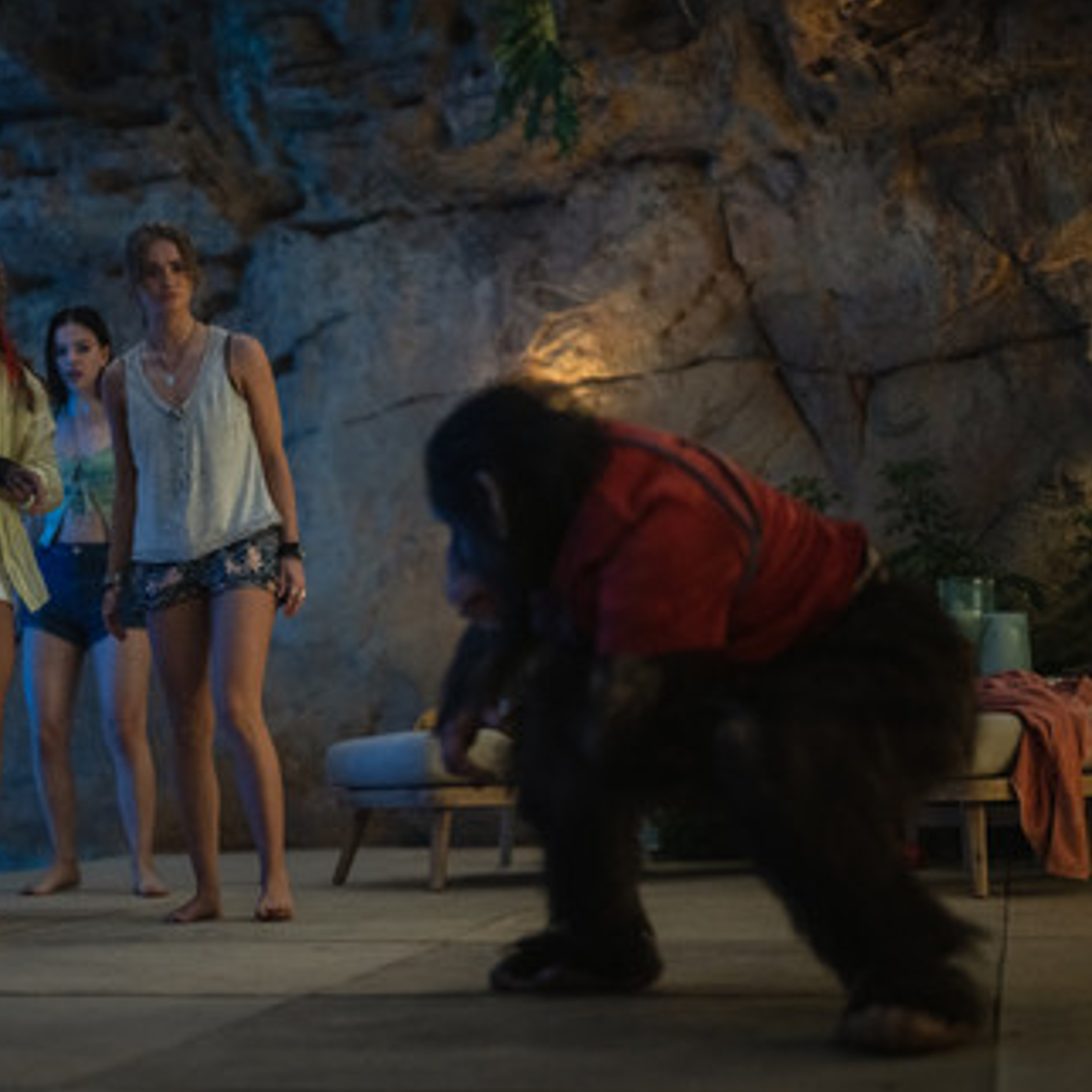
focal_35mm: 66
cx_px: 312
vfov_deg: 26.1
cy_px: 551
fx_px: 2356
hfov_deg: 25.9
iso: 2500
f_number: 1.2
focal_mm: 50
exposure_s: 1/800
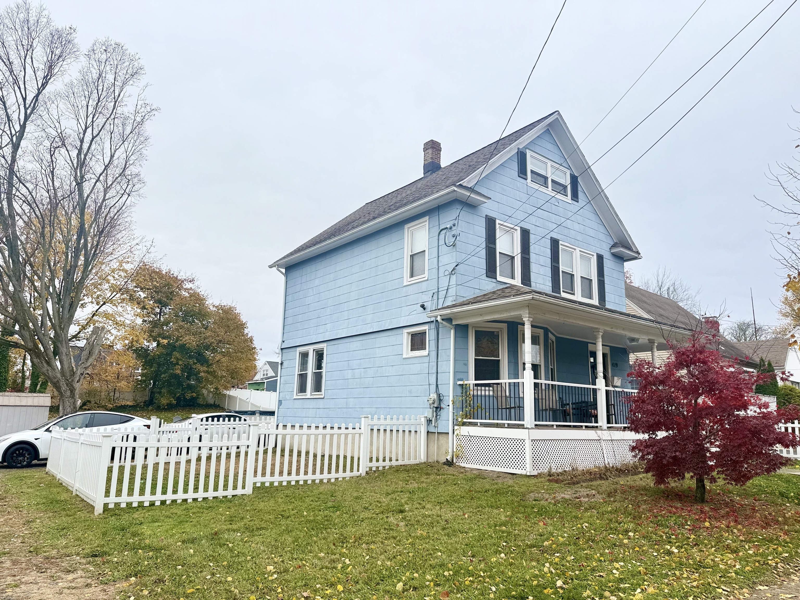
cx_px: 400
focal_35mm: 24
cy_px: 300
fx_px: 555
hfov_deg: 71.6
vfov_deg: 56.8
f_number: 1.78
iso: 80
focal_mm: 6.76
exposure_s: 1/1464
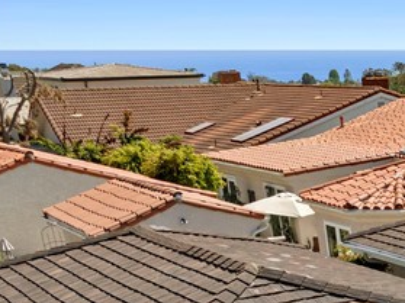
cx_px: 732
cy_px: 477
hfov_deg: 17.8
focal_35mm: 88
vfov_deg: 15.3
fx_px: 1029
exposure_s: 1/4000
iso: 120
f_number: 2.8
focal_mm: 12.29
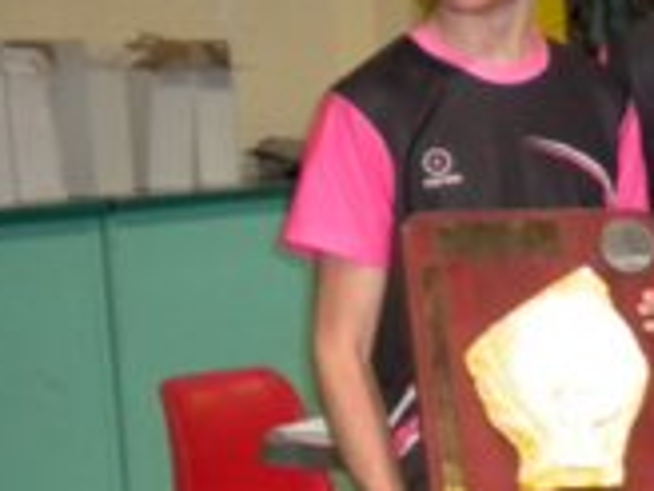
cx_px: 929
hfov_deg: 15.4
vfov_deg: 12.2
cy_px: 507
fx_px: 2267
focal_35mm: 120
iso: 400
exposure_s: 1/30
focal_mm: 7.4
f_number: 3.5
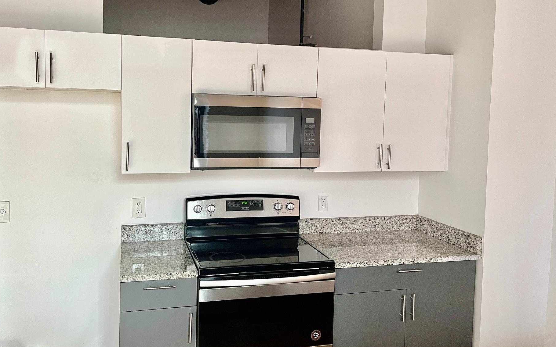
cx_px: 250
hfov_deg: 61.1
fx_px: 470
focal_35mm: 31
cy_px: 141
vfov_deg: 40.4
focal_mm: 5.1
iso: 125
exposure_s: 1/60
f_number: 1.6
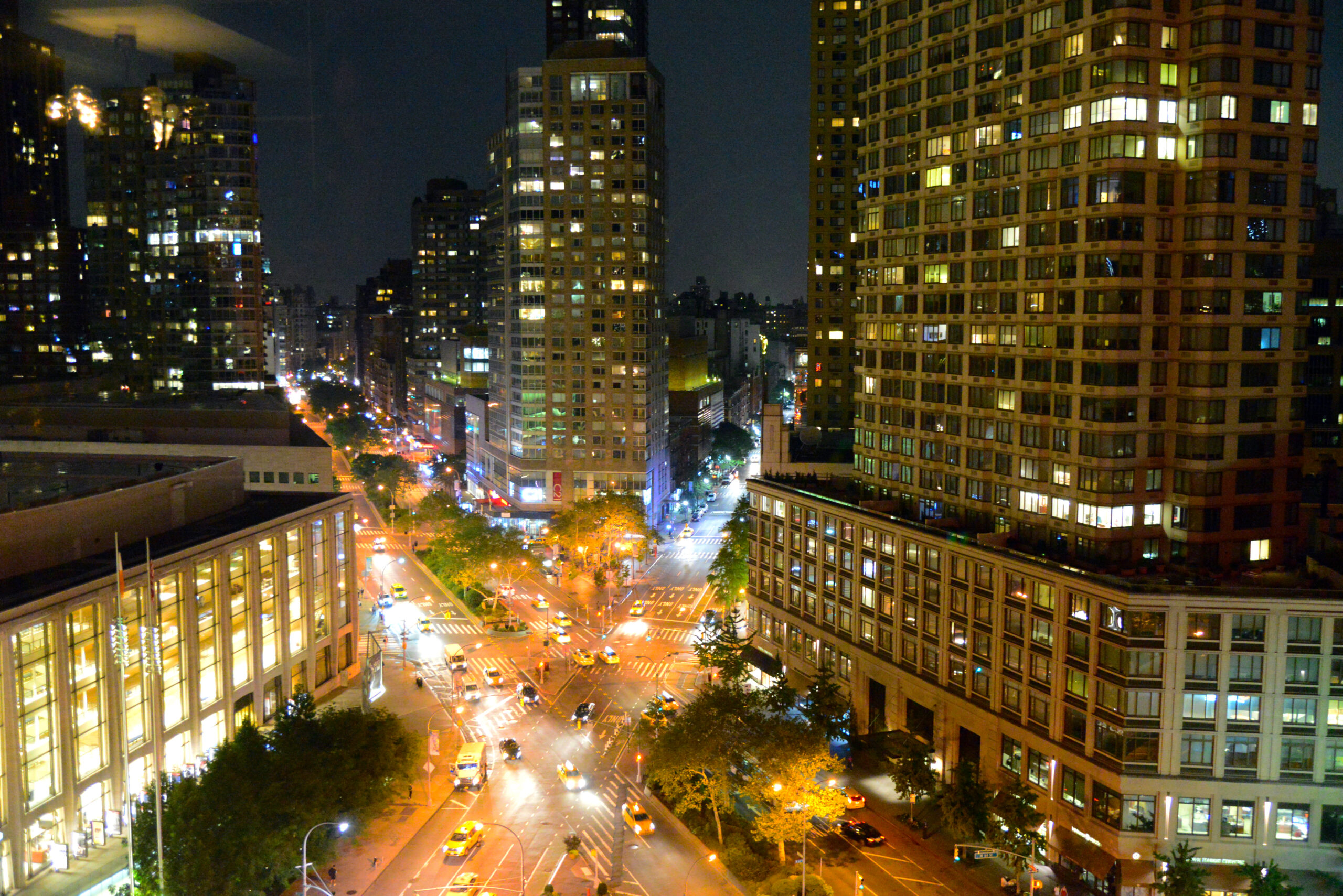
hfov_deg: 58.7
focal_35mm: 32
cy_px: 448
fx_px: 1194
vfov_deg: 41.2
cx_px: 672
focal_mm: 32
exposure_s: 1/15
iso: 12800
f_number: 4
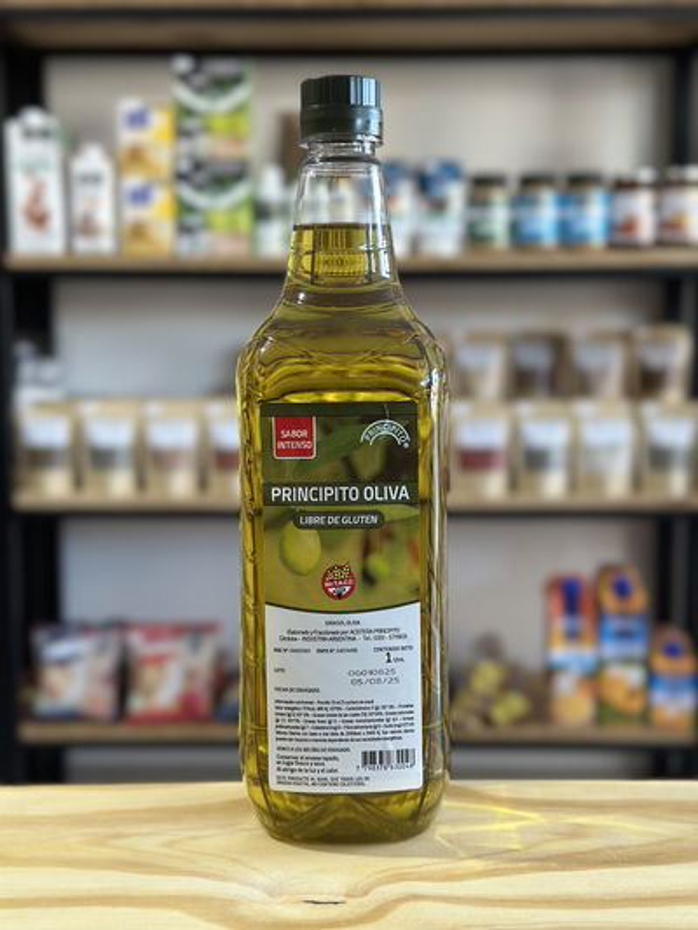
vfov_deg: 39.6
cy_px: 465
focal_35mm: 48
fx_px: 1290
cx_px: 349
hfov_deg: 30.3
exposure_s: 1/60
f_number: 1.78
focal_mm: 6.86
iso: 200
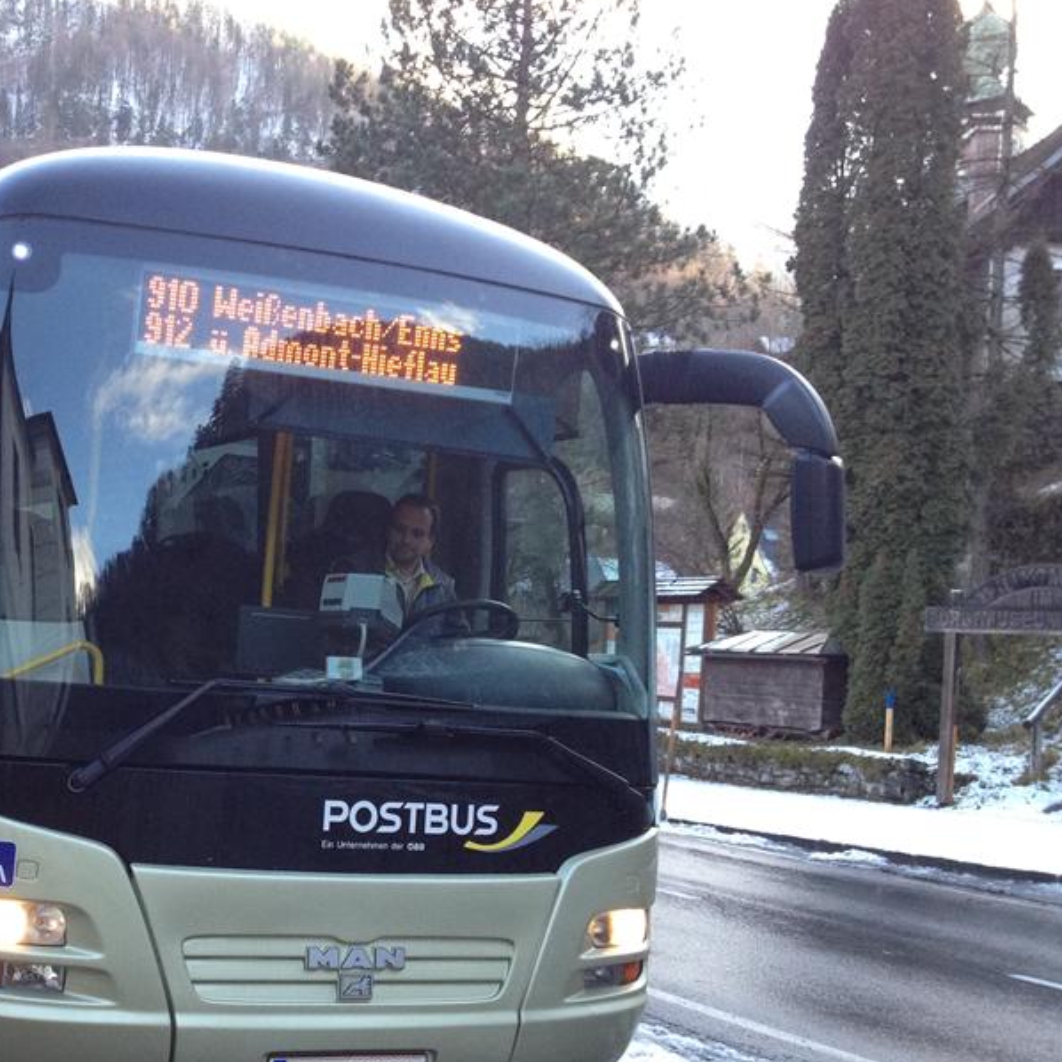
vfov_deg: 32.1
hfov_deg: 31.1
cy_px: 639
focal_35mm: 53
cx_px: 158
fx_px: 1840
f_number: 2.4
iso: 125
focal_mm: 4.28
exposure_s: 1/120
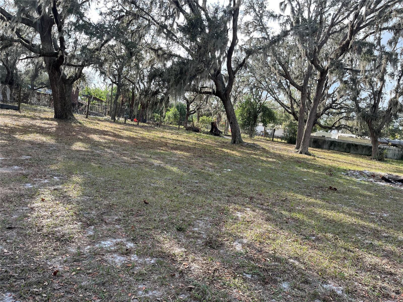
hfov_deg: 67.3
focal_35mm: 26
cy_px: 151
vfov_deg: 53.1
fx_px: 303
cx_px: 202
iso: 50
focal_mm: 5.1
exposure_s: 1/727
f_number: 1.6
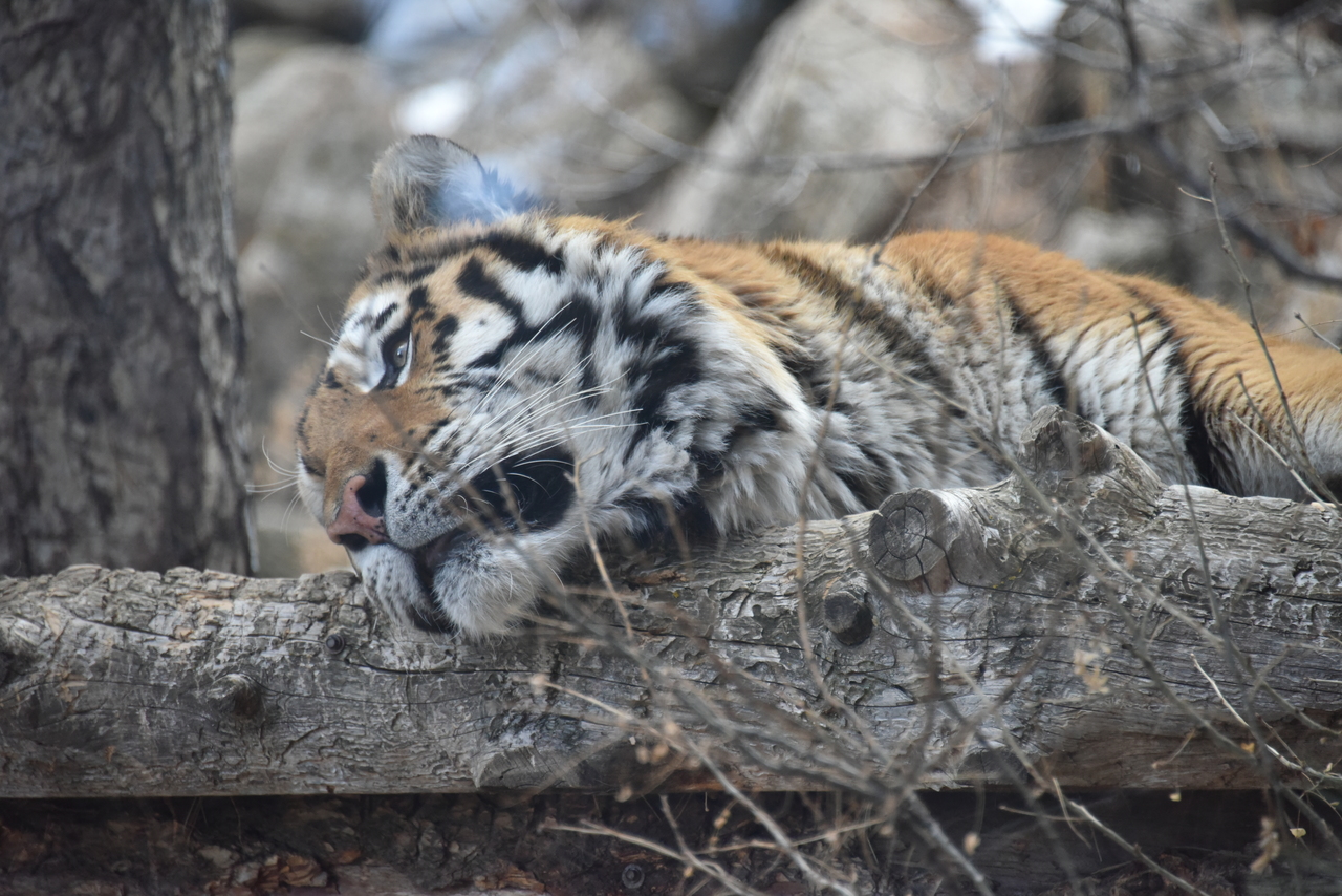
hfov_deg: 6.9
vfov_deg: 4.6
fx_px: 11185
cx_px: 671
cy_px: 448
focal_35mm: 300
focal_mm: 300
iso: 2500
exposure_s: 1/640
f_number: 5.6
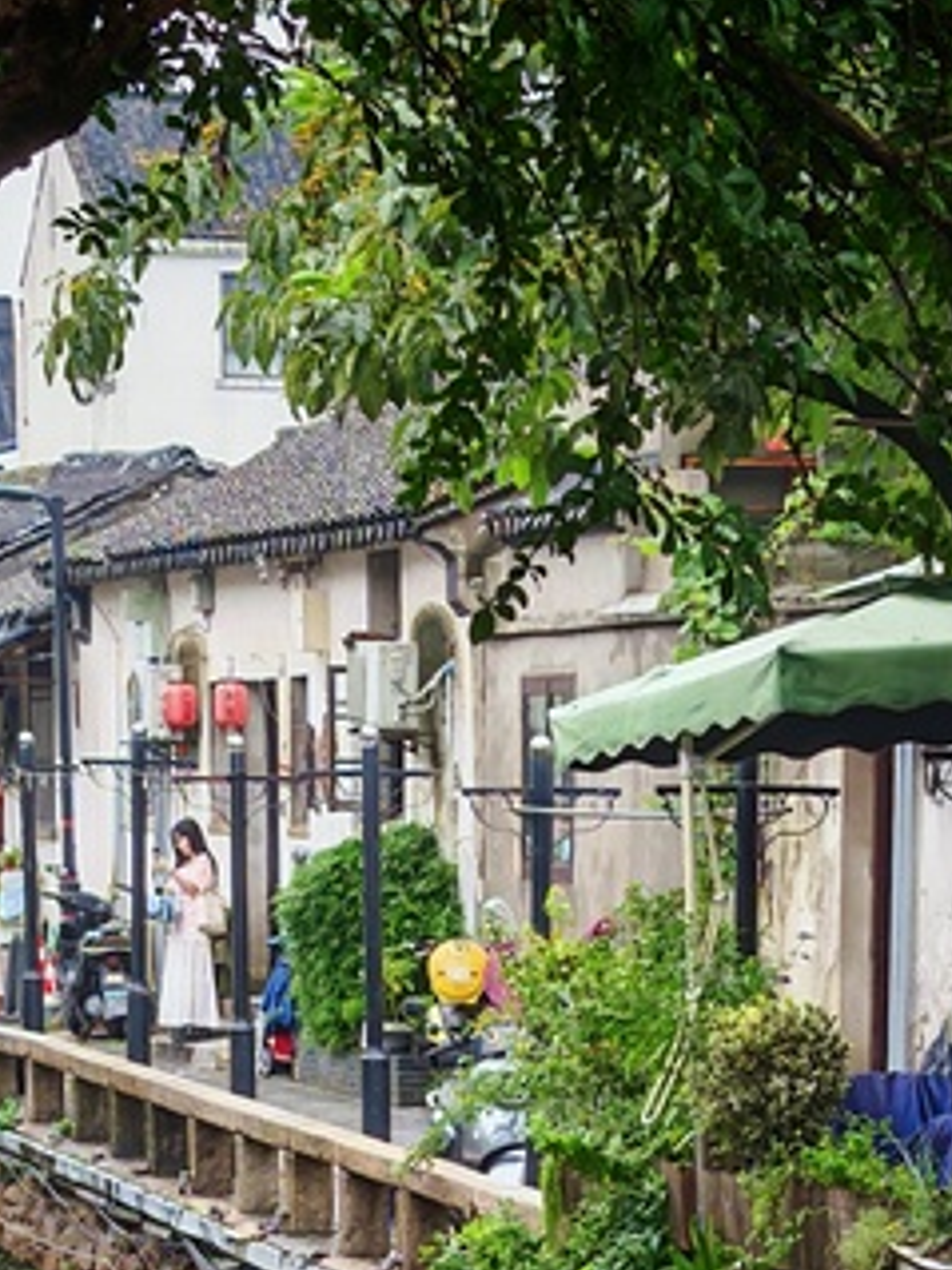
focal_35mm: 154
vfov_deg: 12.5
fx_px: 5651
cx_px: 546
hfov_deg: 9.6
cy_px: 1573
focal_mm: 6.83
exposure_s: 1/130
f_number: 2
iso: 50
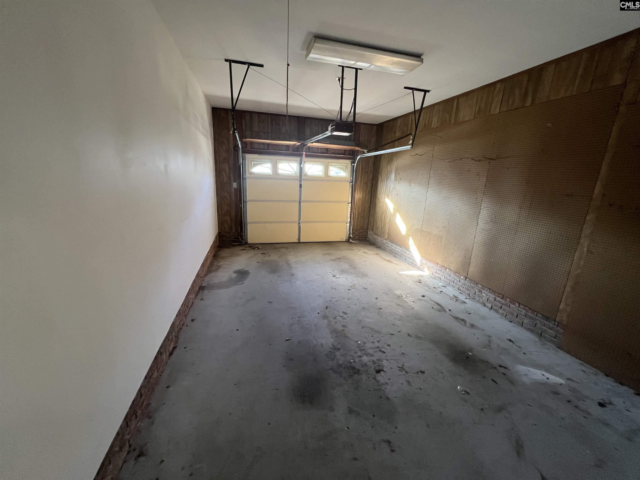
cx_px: 320
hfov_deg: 106.2
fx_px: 240
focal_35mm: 13
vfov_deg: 89.9
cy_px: 240
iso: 250
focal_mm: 1.57
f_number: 1.8
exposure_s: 1/60
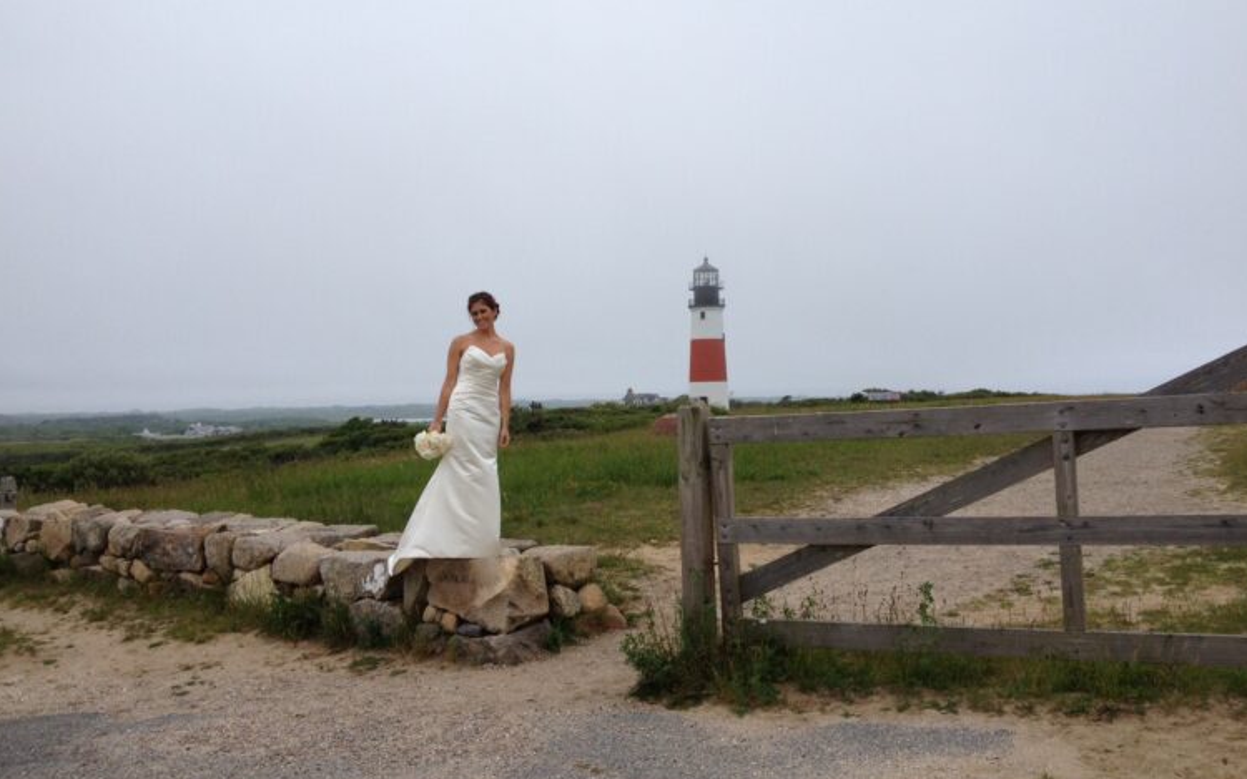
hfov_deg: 51.5
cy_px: 342
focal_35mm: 38
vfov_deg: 33.6
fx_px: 1292
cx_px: 628
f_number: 2.4
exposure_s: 1/1255
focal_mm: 4.28
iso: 50
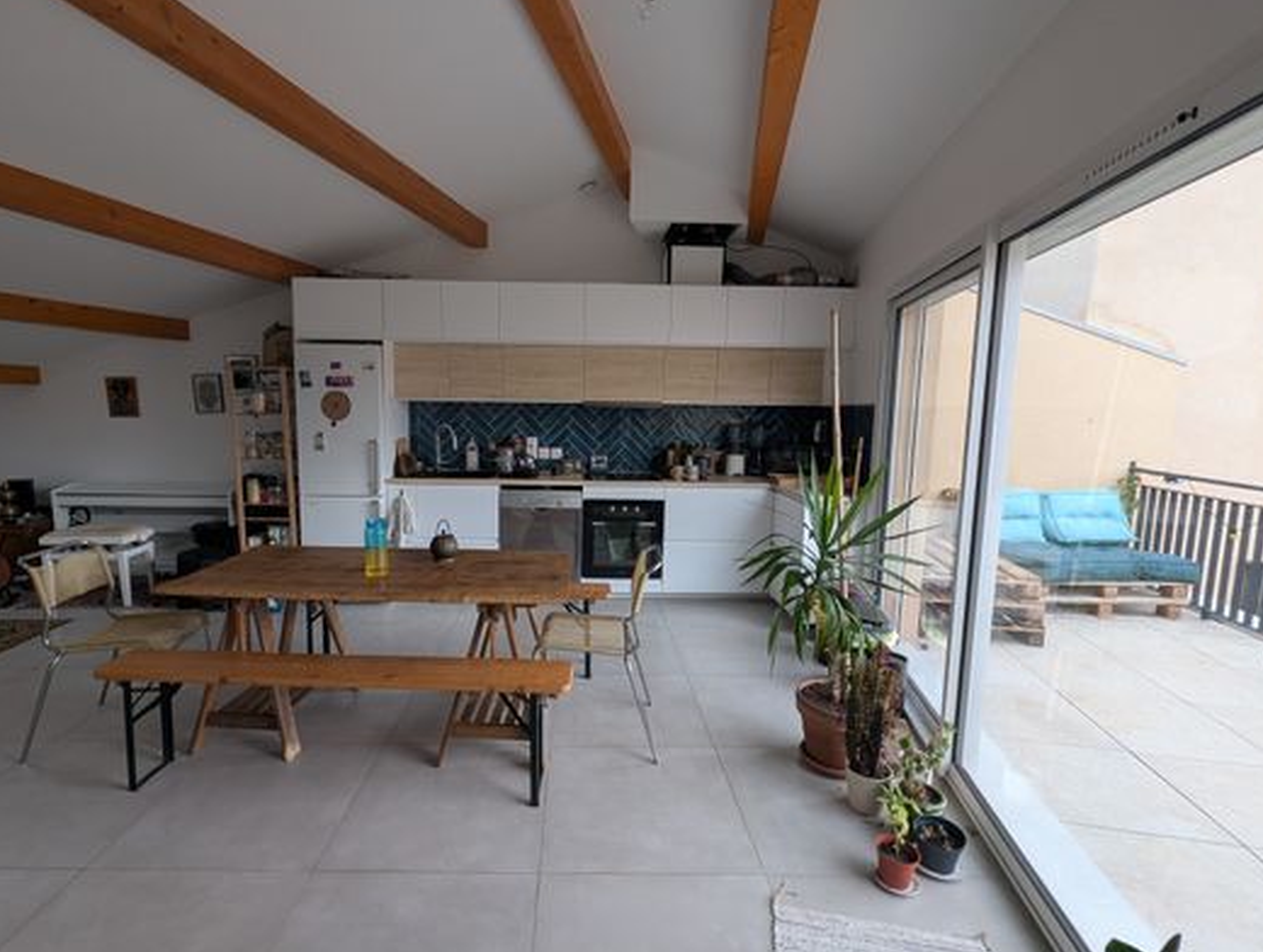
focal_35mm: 15
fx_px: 548
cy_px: 481
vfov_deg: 81.9
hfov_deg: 97.9
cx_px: 583
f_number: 2.2
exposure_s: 1/68.5
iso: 50
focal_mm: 1.95
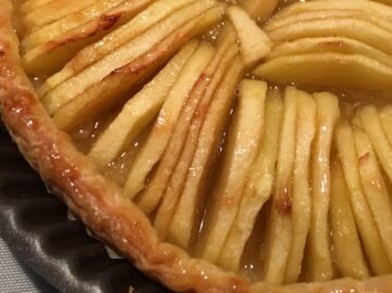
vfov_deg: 22.5
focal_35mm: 63
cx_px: 369
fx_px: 713
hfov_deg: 29.2
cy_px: 9
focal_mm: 4.15
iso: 125
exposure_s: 1/33
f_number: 2.2
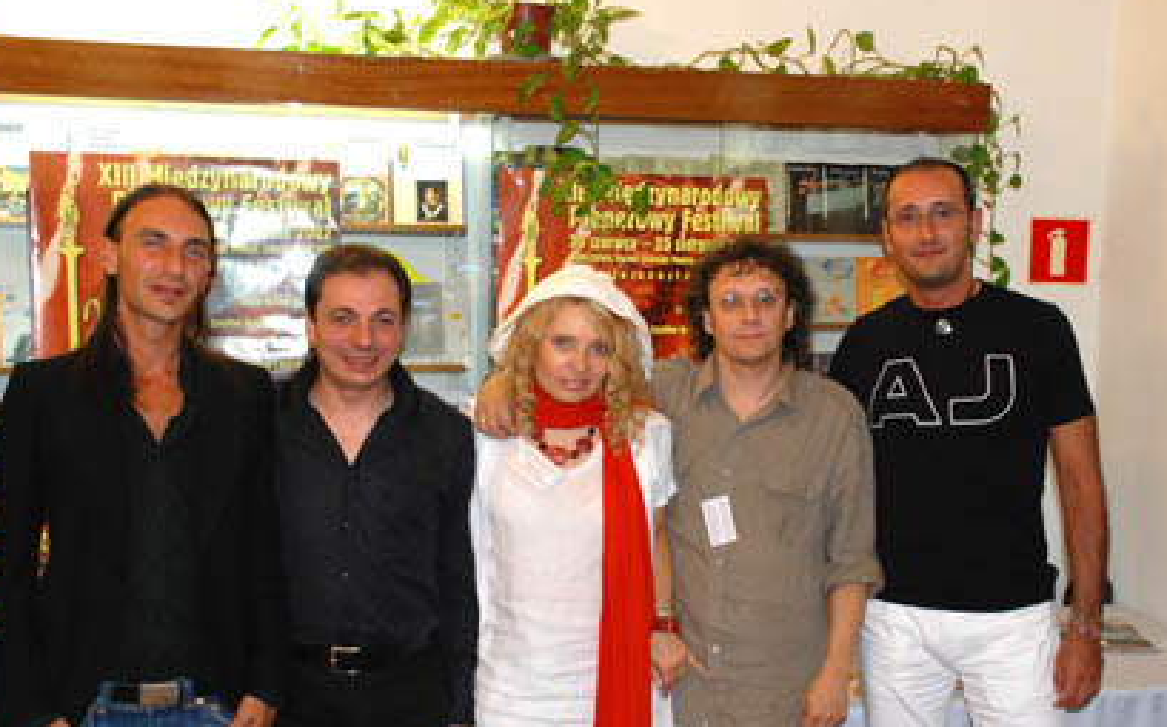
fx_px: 1430
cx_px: 628
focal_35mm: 45
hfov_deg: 44.4
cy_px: 462
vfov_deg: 28.4
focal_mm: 24
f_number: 5
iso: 800
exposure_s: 1/60
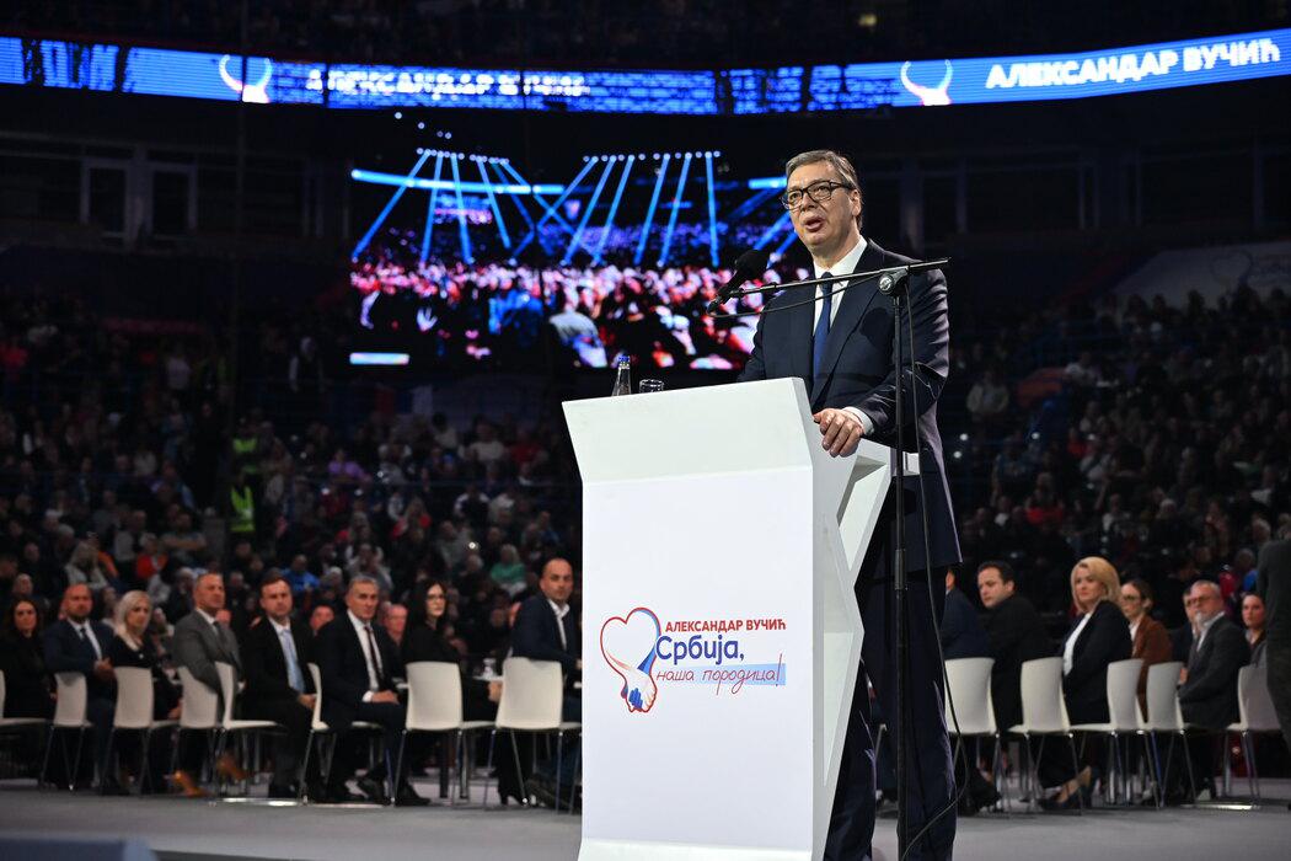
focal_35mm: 65
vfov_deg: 20.9
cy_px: 430
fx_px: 2331
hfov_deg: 31.0
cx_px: 646
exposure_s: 1/800
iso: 4000
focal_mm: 65
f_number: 4
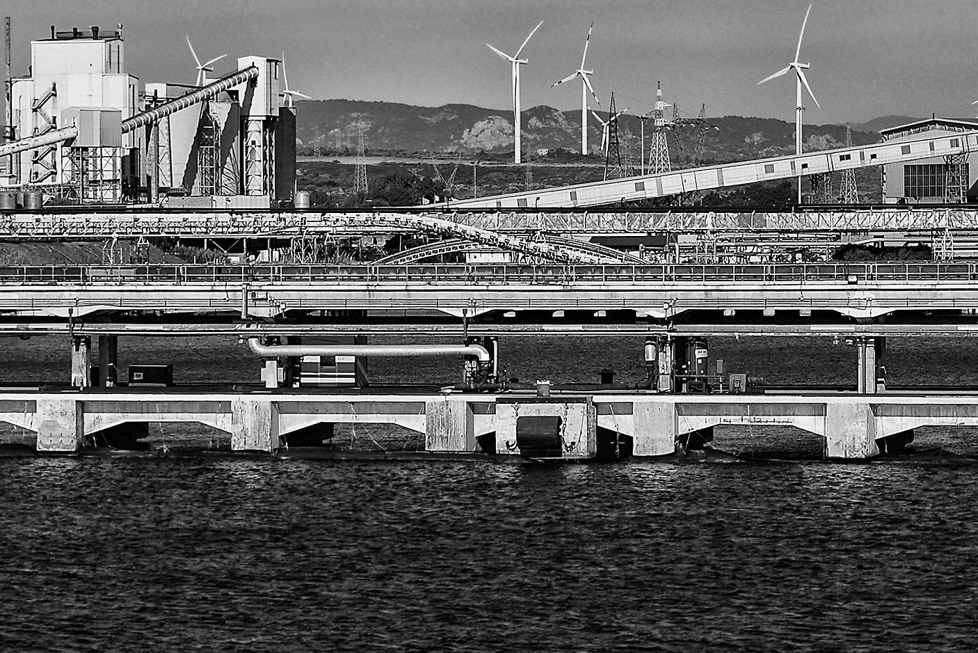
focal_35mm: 141
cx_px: 494
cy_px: 244
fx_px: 3827
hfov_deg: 14.6
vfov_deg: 9.7
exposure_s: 1/1000
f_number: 10
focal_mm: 55
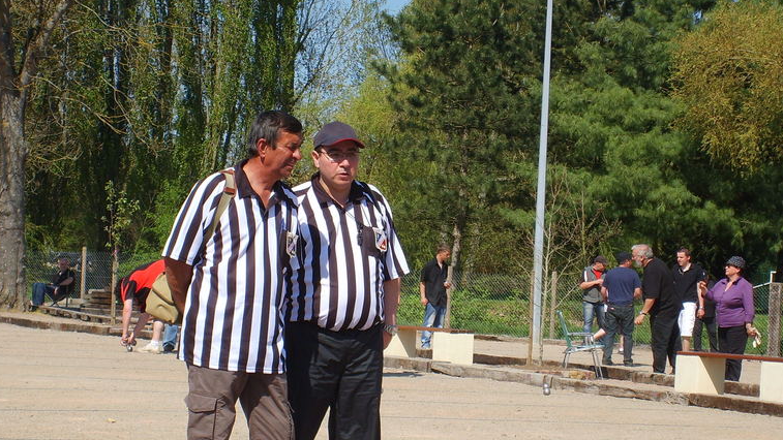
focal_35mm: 130
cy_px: 277
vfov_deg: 9.3
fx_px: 2699
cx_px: 349
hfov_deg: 16.5
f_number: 4.9
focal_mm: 17.4
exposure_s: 1/500
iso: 50
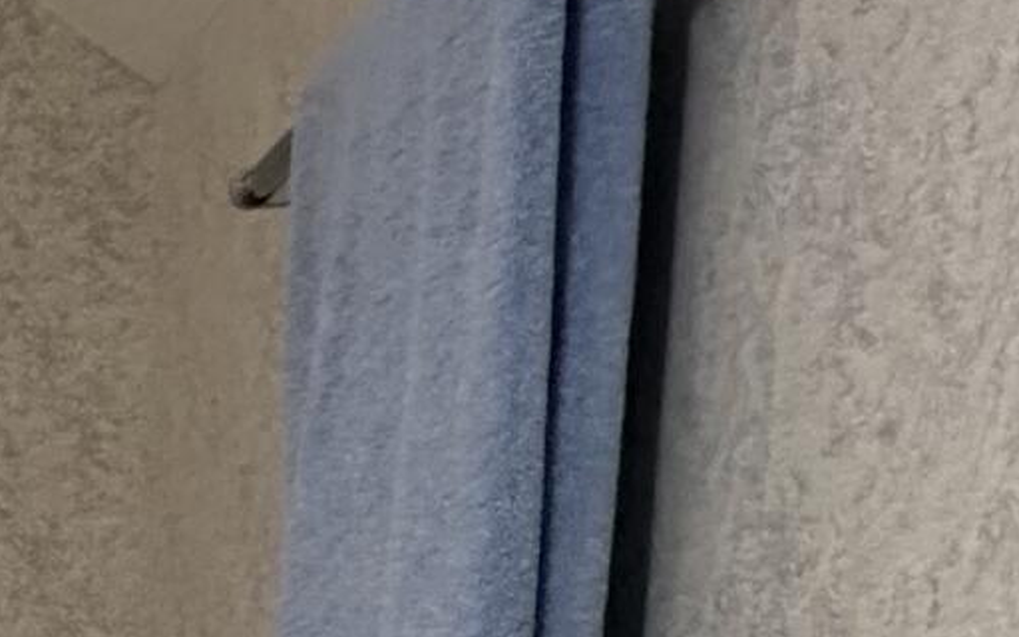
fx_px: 2416
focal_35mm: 87
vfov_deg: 13.3
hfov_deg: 18.9
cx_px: -768
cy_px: 1190
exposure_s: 1/60
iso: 200
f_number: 2.2
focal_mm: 2.22
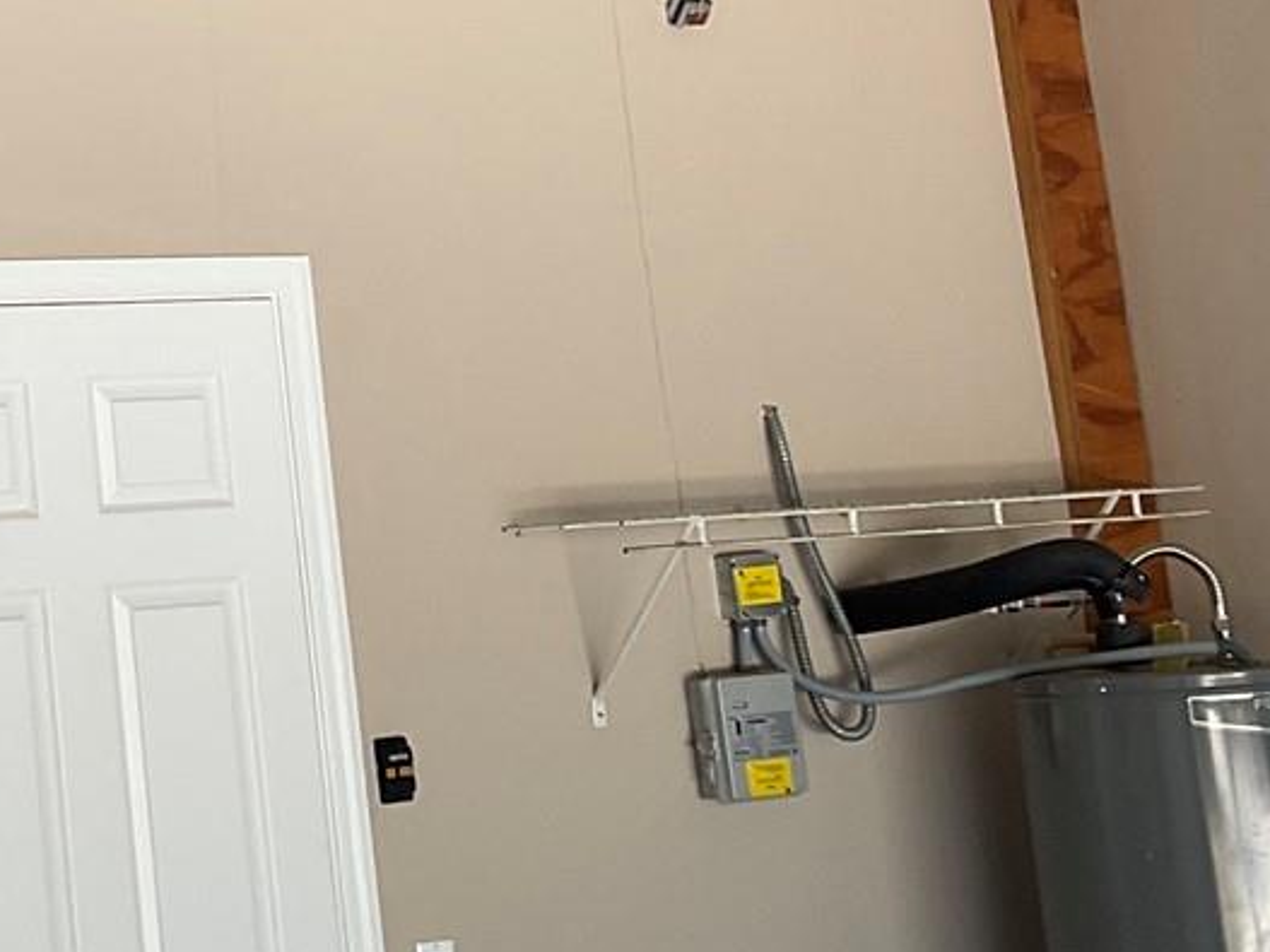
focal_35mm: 88
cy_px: -22
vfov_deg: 16.4
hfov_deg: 21.2
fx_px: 3228
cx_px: -116
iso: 32
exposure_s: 1/122
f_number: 1.8
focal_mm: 3
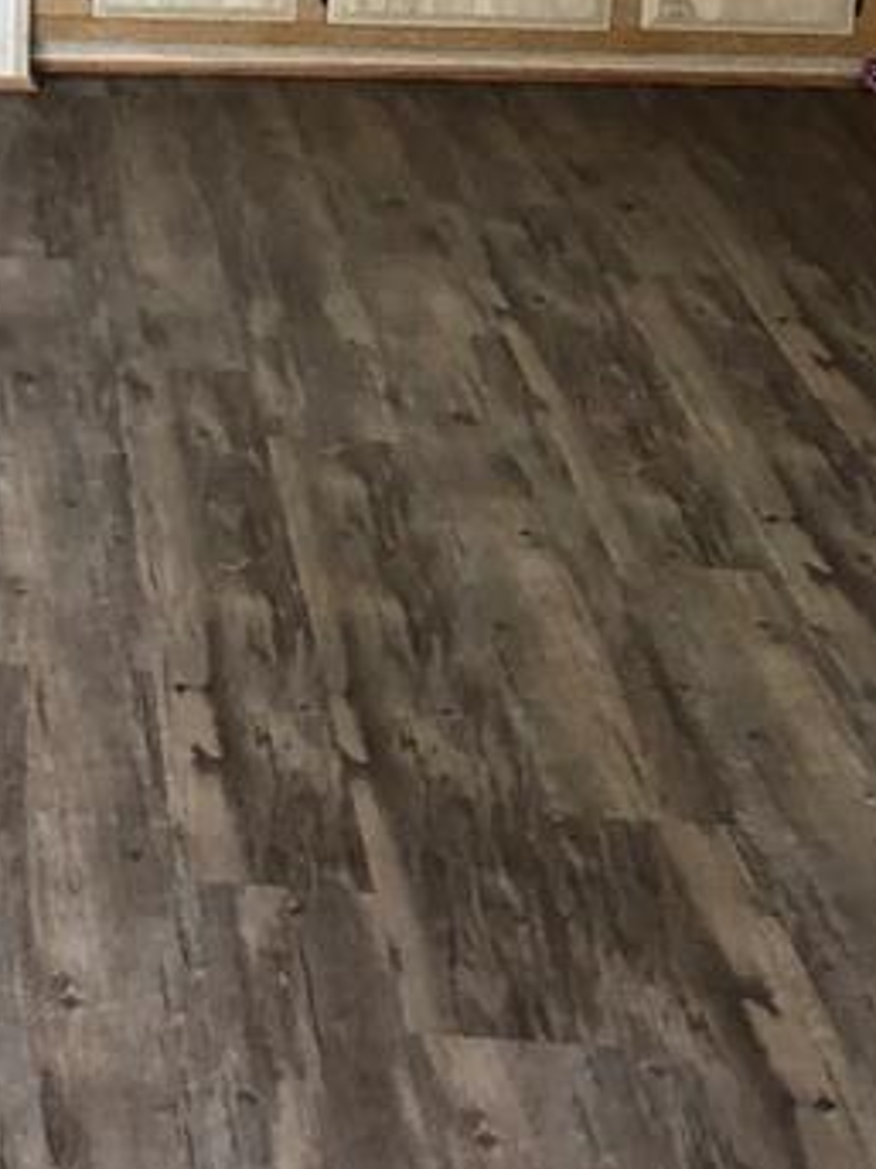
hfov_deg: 13.8
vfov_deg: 19.4
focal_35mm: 98
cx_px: -566
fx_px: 3309
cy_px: -37
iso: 40
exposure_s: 1/20
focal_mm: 3.99
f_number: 1.8
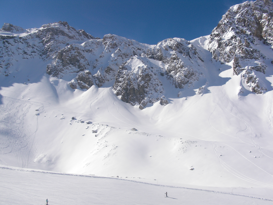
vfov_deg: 39.7
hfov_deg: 51.4
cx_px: 136
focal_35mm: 36
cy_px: 102
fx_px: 284
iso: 50
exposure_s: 1/320
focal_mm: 6.3
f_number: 7.9
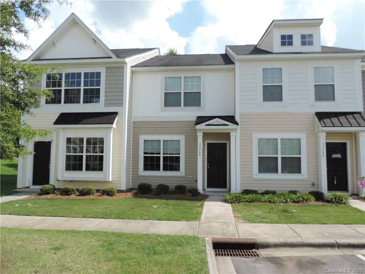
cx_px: 182
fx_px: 253
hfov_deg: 71.6
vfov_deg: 56.8
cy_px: 137
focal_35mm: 24
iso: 80
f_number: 3
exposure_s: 1/1000
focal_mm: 4.3
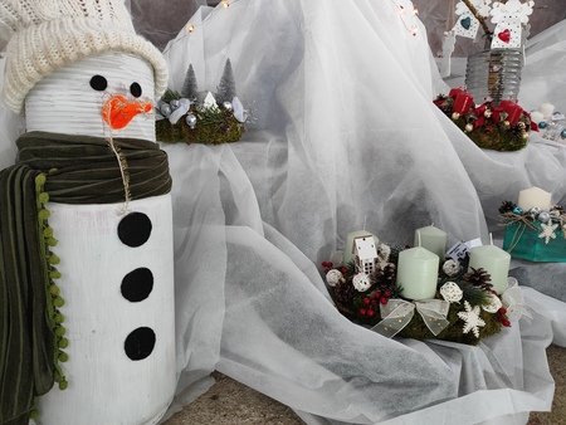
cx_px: 283
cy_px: 212
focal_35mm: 24
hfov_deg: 71.6
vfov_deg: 56.9
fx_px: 393
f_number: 1.89
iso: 719
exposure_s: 1/100
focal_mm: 5.89
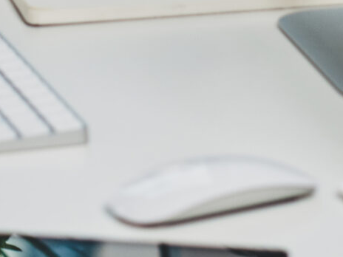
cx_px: 178
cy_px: -269
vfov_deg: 3.3
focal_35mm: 446
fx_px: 4419
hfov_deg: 4.4
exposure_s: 1/100
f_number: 2.8
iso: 400
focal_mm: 56
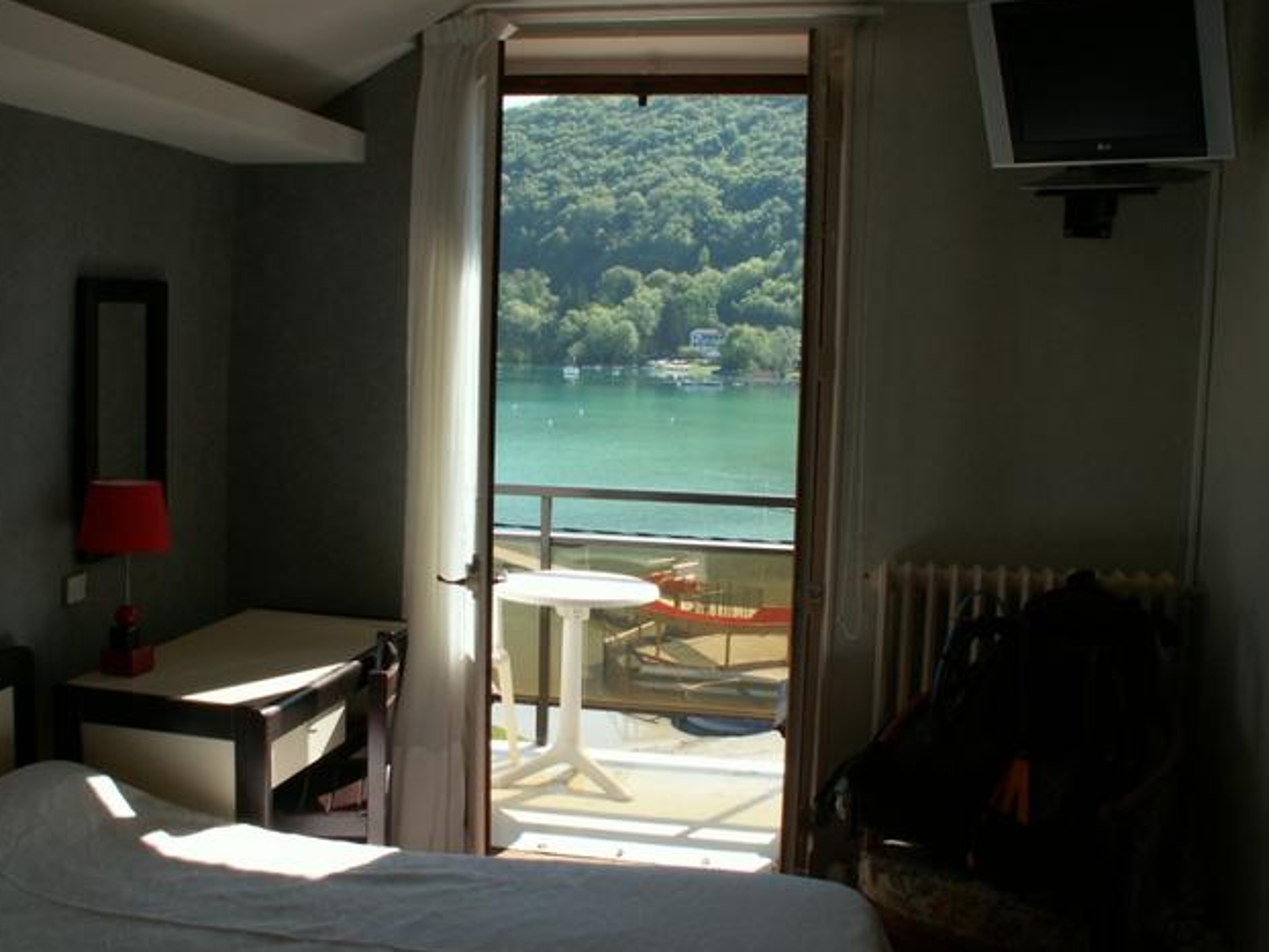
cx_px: 622
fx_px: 1320
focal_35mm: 36
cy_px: 467
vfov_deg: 39.7
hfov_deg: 51.3
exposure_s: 1/125
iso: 50
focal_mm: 5.86
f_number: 5
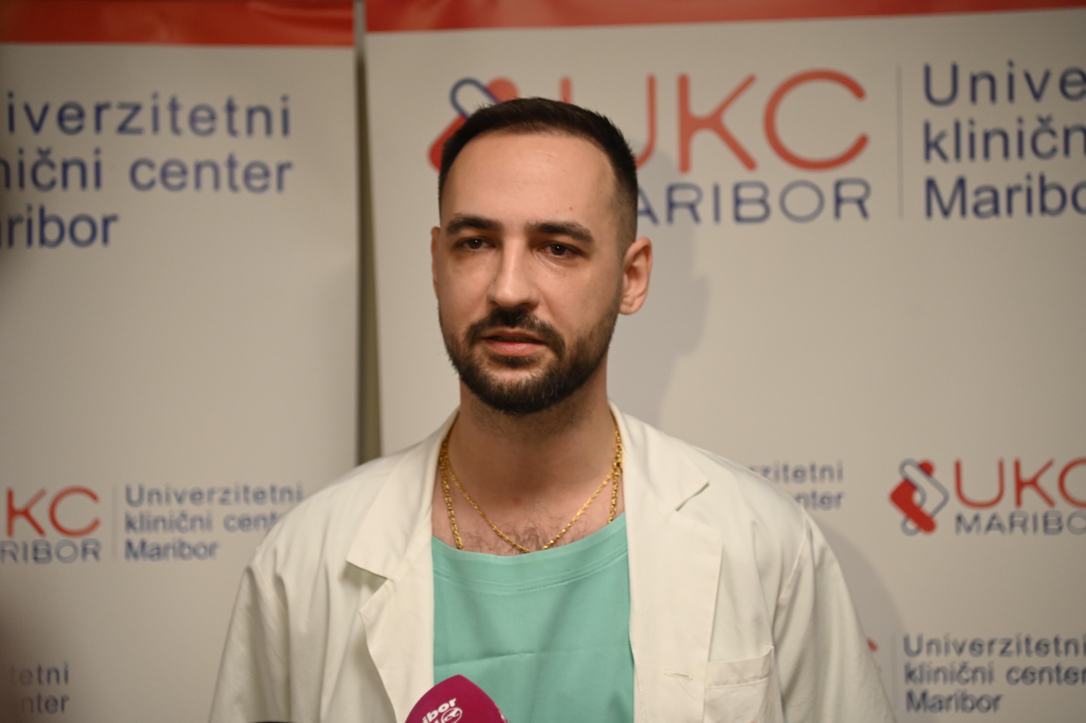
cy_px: 362
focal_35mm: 120
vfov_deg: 11.4
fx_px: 3618
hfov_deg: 17.1
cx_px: 543
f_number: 4
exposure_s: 1/125
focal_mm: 120
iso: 1250
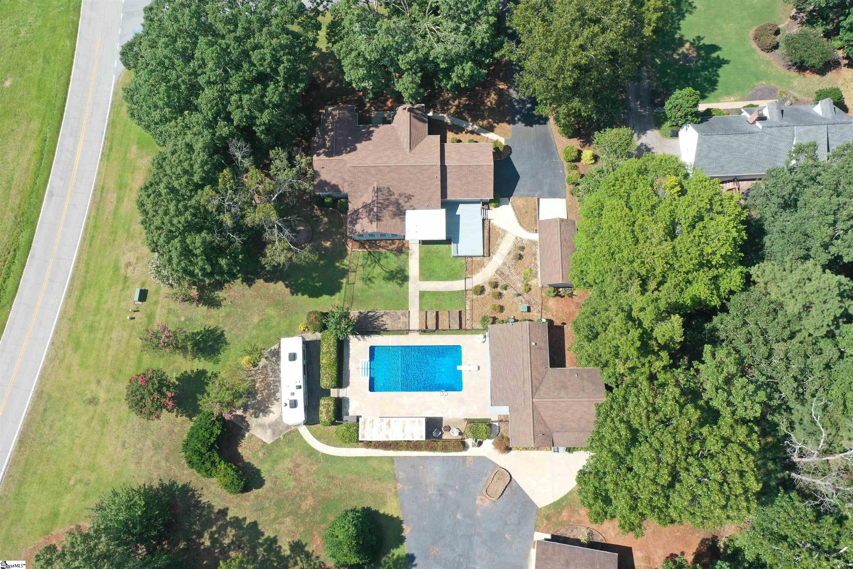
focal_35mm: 28
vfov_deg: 46.4
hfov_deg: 65.5
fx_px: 663
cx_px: 426
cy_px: 284
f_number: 5
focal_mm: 10.26
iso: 100
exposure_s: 1/240
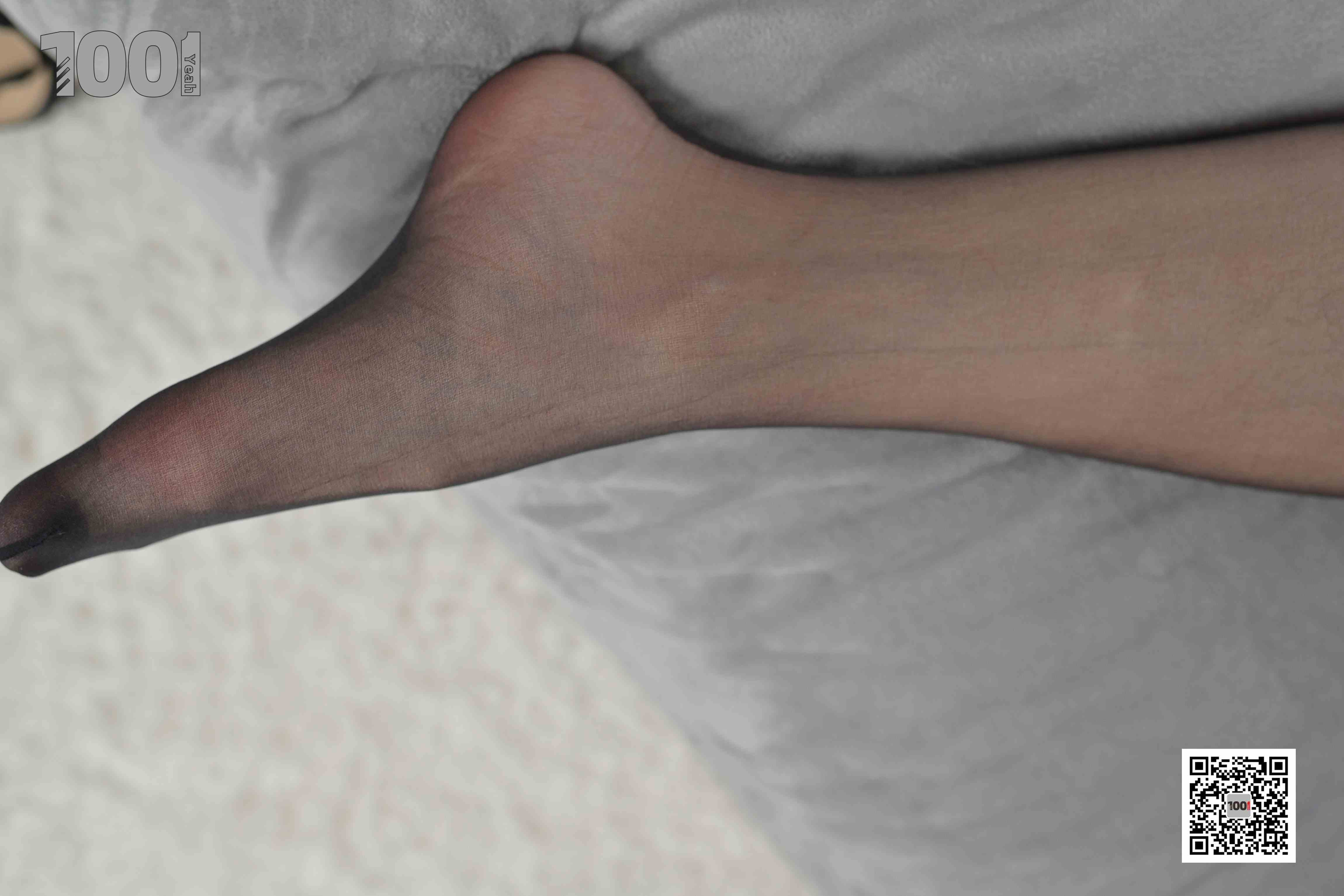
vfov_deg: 37.9
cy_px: 448
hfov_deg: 54.4
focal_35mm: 35
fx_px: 1307
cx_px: 672
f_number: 4
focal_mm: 35
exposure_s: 1/160
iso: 640
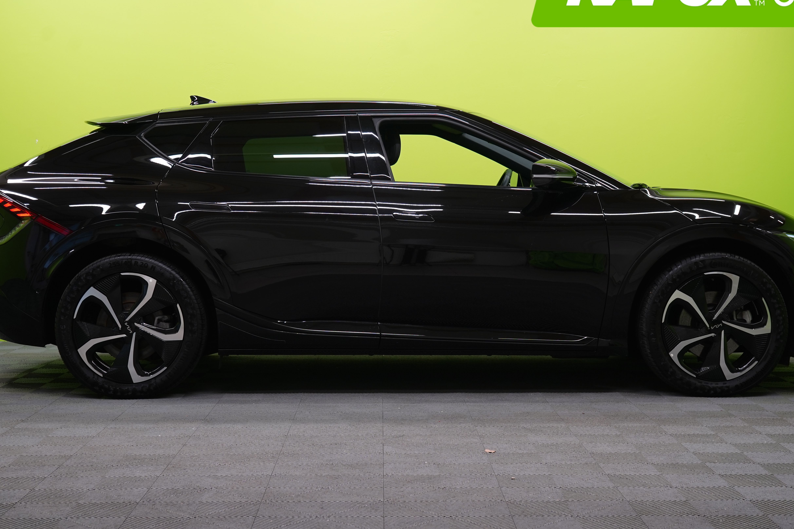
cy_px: 239
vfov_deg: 23.8
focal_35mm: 57
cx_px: 408
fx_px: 1257
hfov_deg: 35.1
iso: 400
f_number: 5.6
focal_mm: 46
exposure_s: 1/25
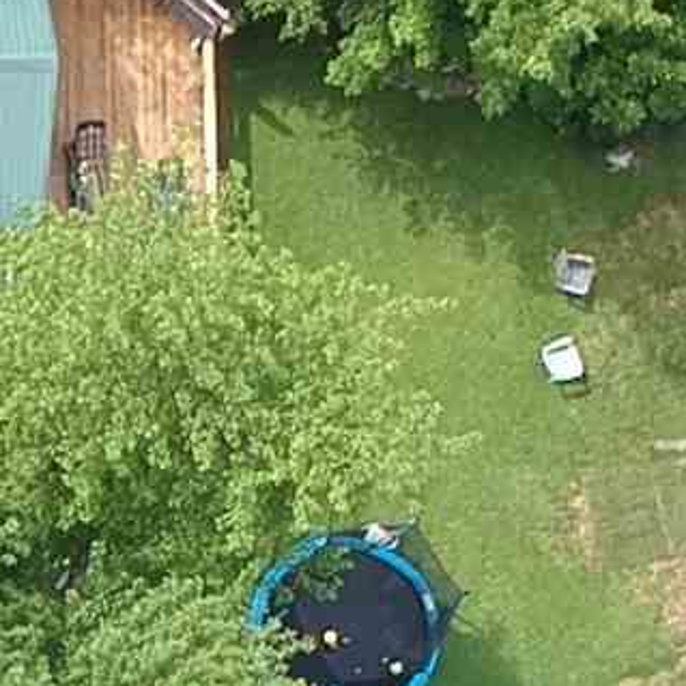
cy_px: 1811
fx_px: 4776
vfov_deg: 7.5
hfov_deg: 7.4
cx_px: -1204
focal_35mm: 213
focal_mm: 4.49
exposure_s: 1/320
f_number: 2.6
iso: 100
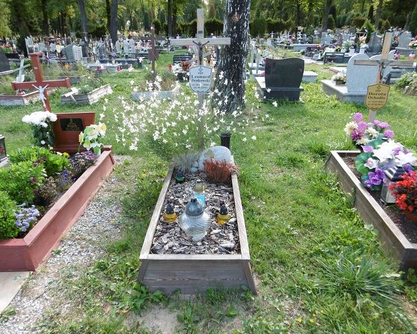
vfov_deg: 54.9
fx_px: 321
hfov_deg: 65.9
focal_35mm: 26
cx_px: 193
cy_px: 171
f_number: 3.1
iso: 100
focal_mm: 4.3
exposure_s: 1/160
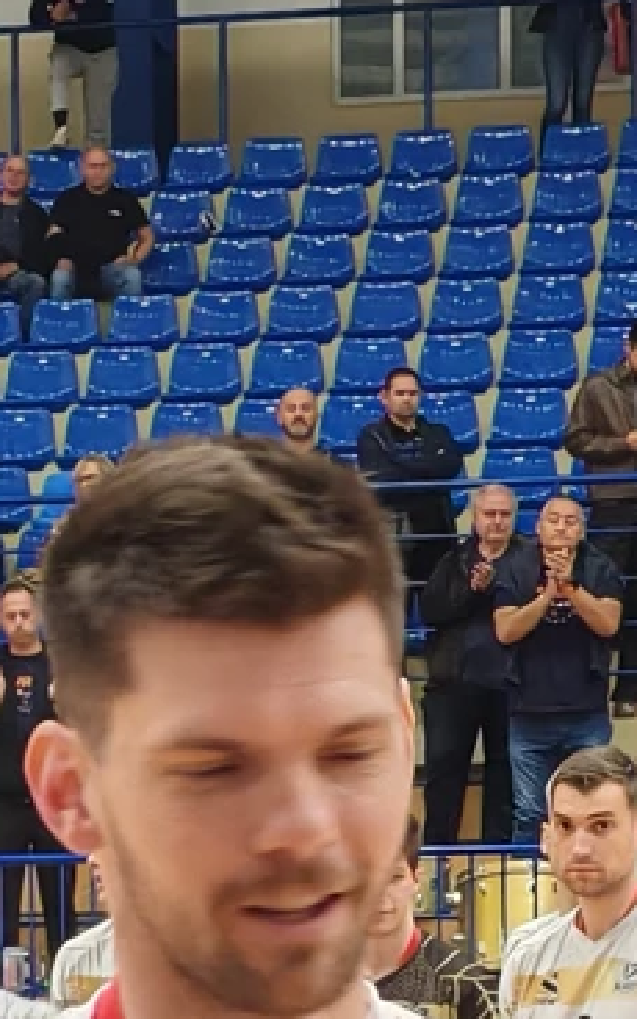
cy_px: 1105
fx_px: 4916
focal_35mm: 177
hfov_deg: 7.4
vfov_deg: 11.7
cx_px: -42
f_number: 1.95
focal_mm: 5.52
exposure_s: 1/100
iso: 400
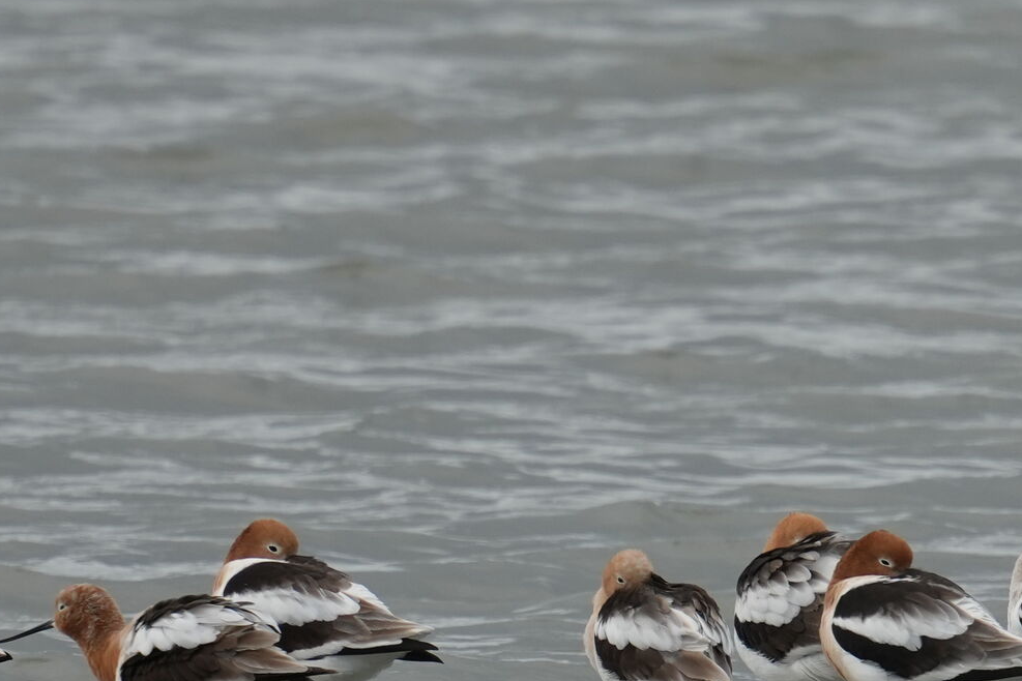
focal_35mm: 2625
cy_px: 716
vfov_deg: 0.5
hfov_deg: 0.8
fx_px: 74515
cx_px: 751
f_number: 5.6
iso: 400
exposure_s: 1/1250
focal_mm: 600
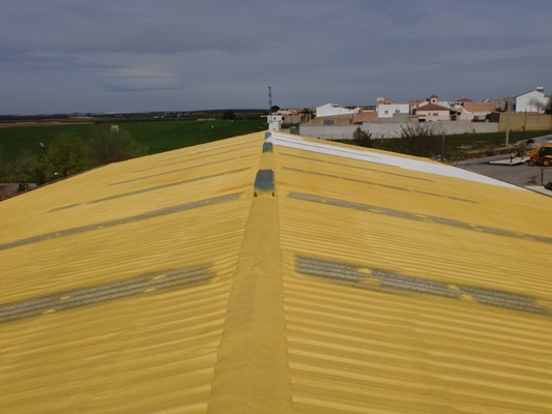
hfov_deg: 52.6
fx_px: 558
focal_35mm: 35
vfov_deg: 40.7
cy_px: 207
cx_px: 276
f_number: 5.6
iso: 64
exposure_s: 1/2000
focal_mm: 6.3
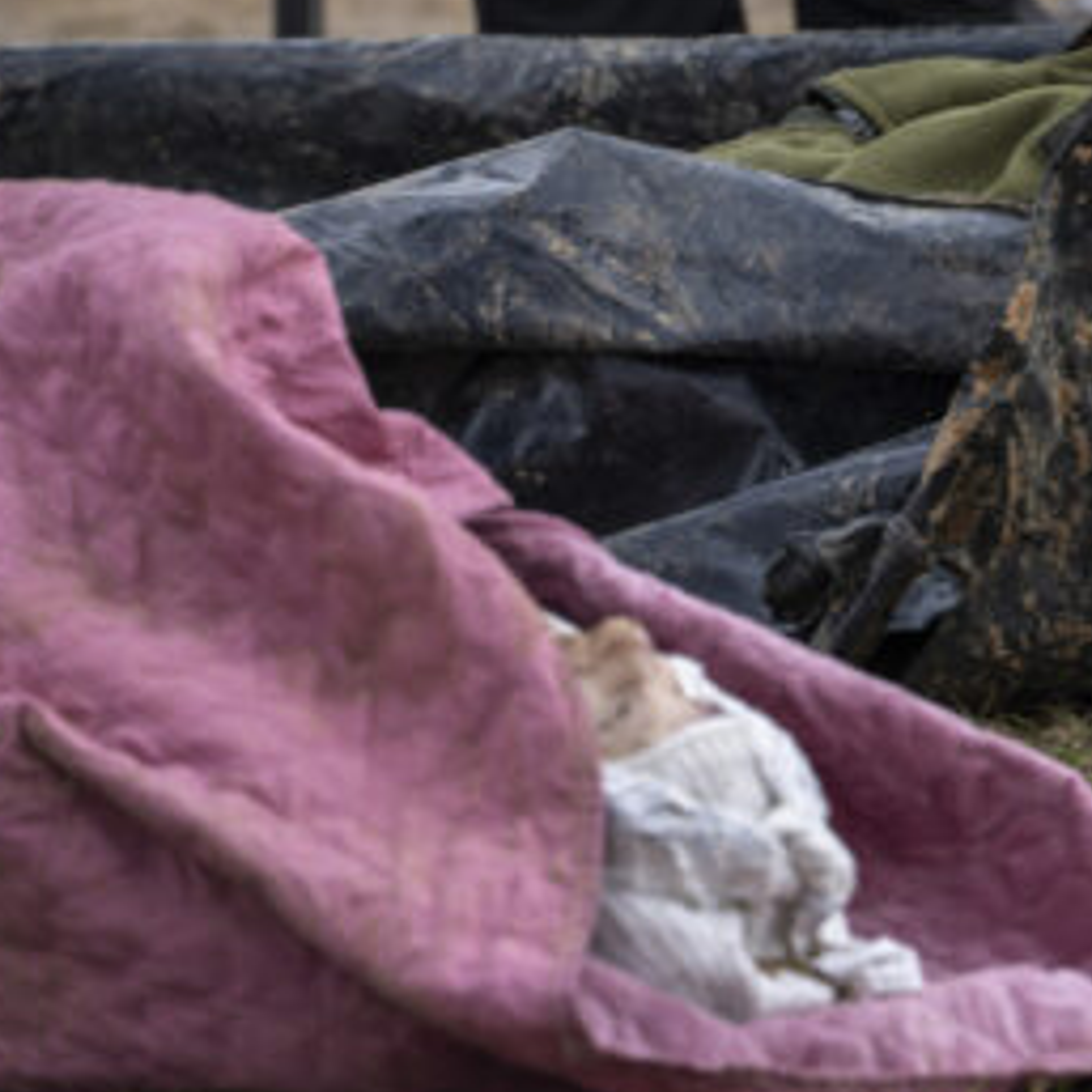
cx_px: 1007
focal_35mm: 601
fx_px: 21450
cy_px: 306
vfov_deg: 2.9
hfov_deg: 2.9
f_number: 5.6
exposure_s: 1/250
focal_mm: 303
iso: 200
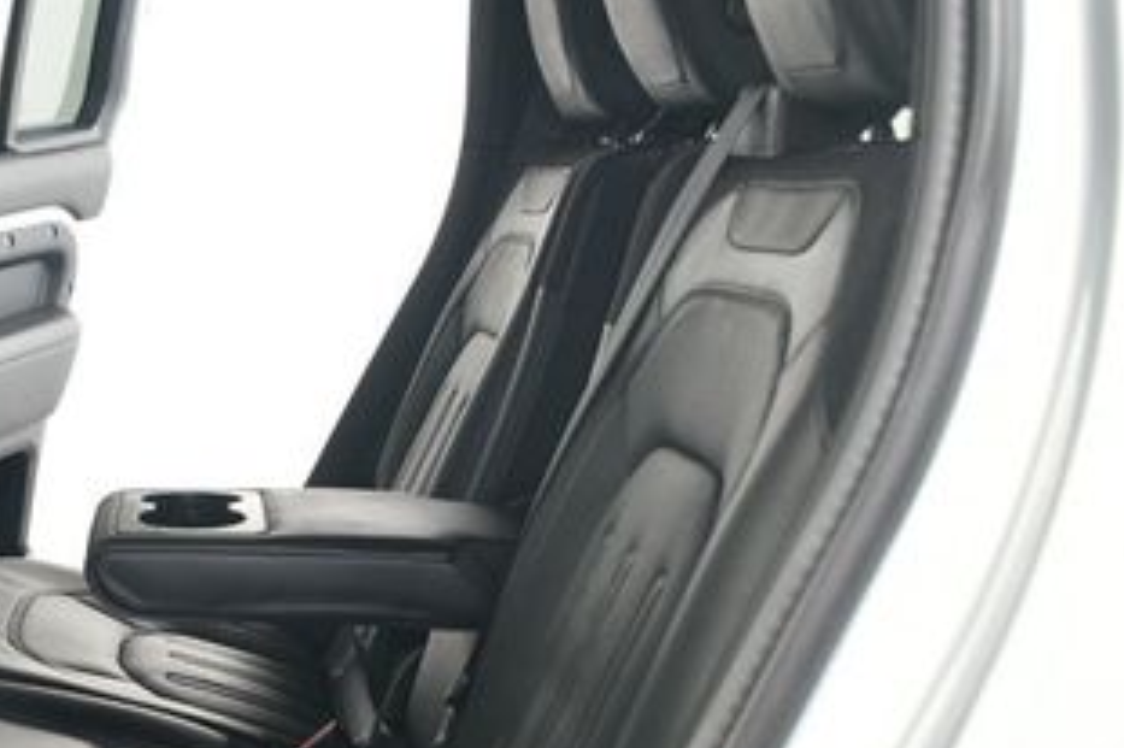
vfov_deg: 20.0
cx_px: 141
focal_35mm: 68
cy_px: 466
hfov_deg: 28.7
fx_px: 2122
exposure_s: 1/160
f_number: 3.5
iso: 100
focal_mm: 22
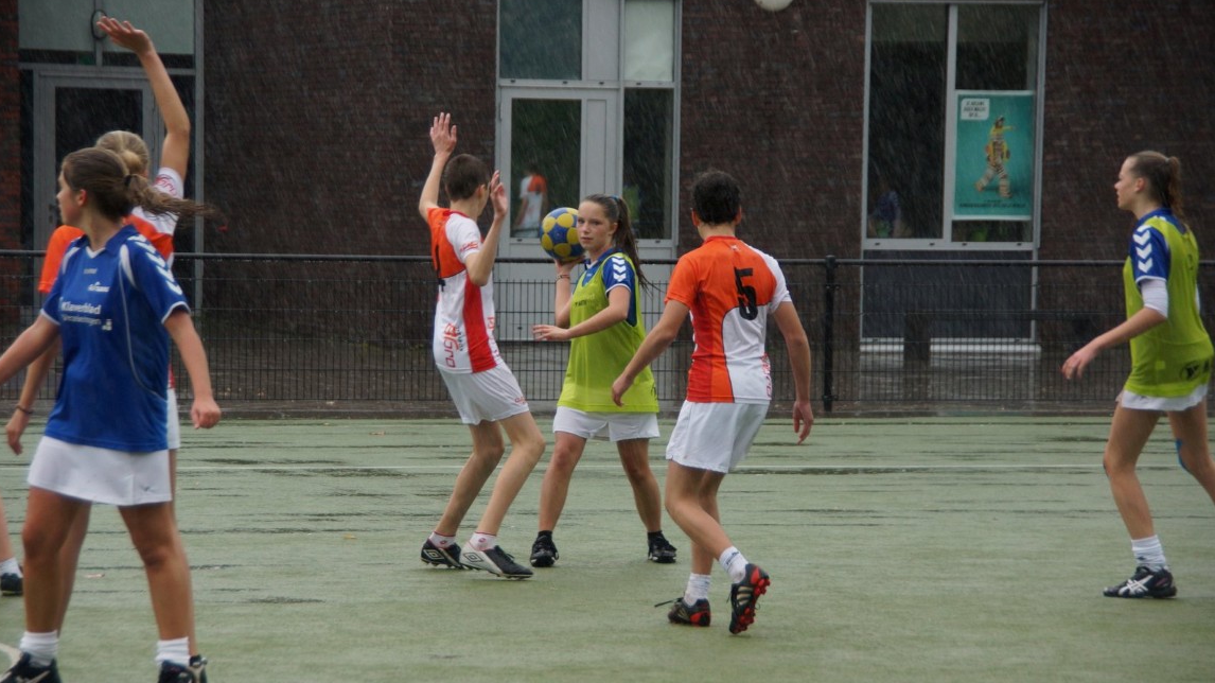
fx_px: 5089
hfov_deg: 13.6
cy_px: 361
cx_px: 605
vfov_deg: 7.7
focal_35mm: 158
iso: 400
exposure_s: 1/200
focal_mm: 100
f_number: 5.6
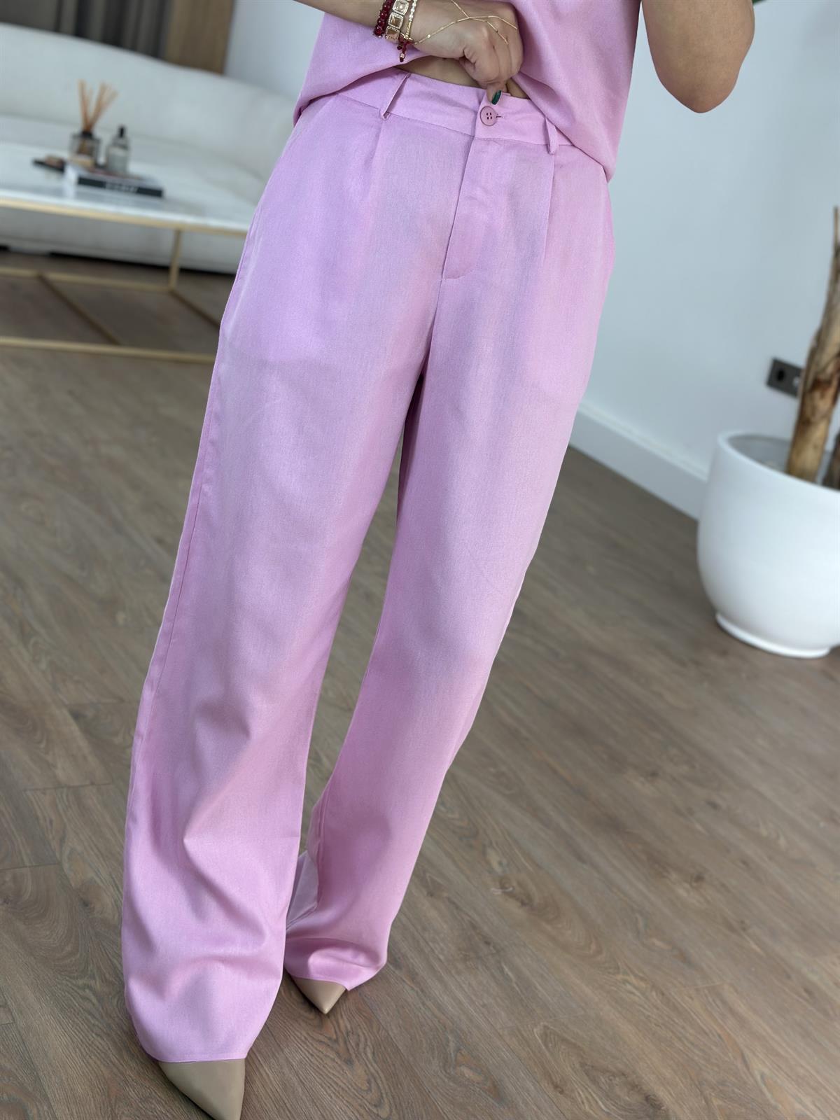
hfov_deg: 30.3
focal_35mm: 48
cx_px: 420
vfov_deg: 39.7
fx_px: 1553
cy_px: 560
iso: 80
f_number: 1.78
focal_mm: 6.86
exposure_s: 1/254
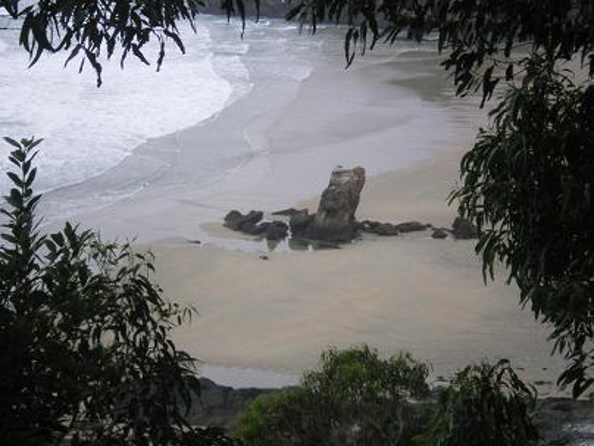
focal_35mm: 149
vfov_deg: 10.0
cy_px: 236
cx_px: 281
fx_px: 2557
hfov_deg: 13.3
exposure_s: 1/100
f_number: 5.9
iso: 320
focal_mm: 18.9
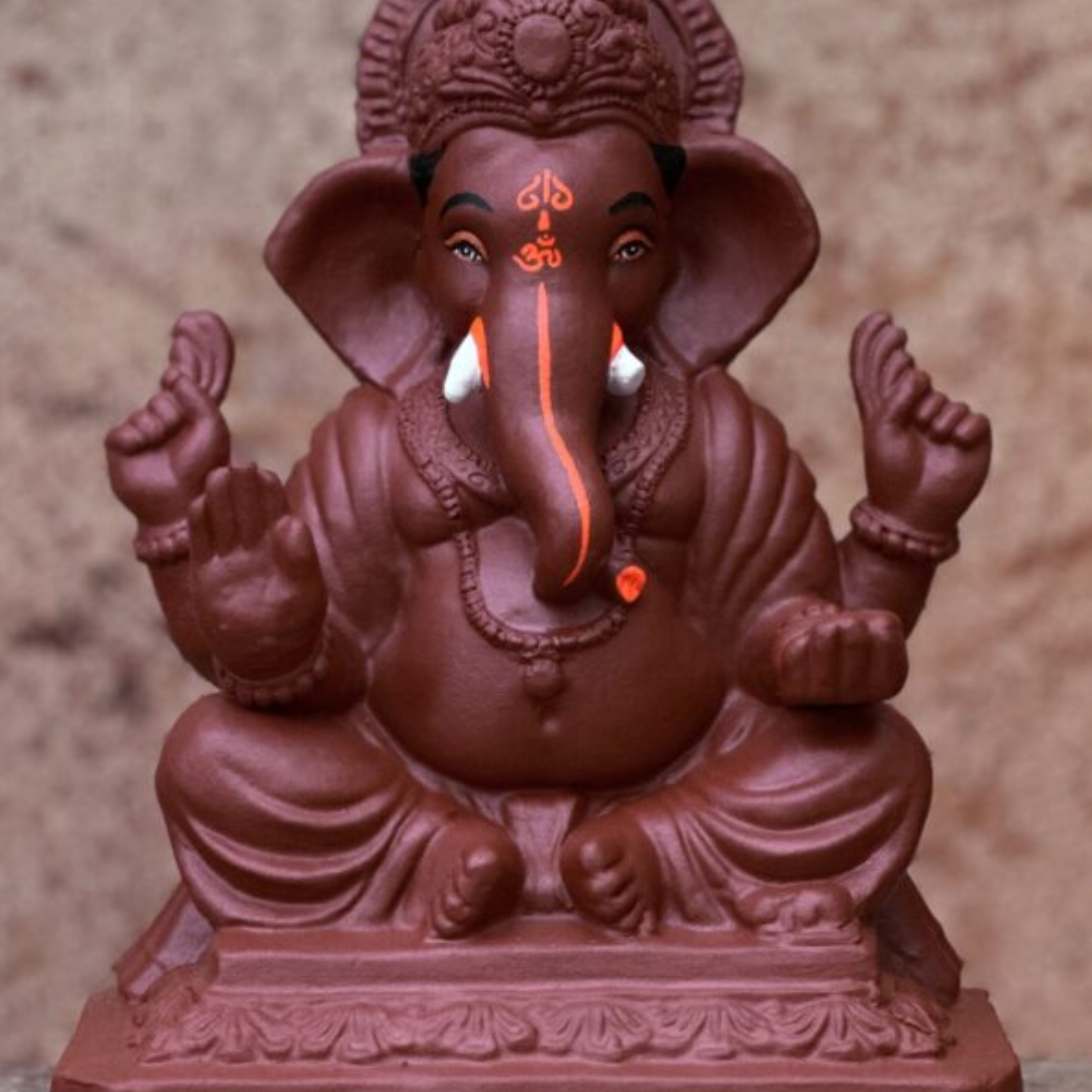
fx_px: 3284
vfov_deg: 18.9
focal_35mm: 92
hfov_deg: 18.9
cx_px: 548
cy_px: 504
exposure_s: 1/121
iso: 200
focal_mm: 9
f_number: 2.8
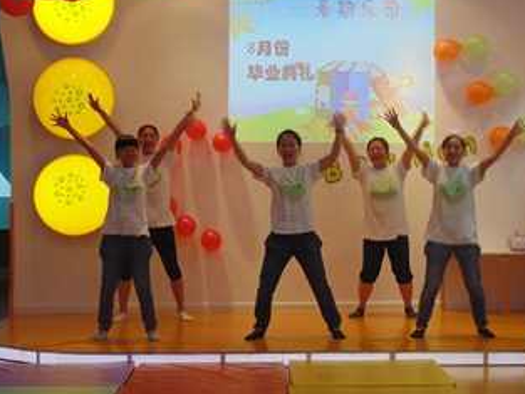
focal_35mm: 83
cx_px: 282
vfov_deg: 17.8
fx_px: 1259
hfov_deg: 23.5
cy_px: 178
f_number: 4.1
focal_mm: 11.7
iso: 200
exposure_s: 1/30
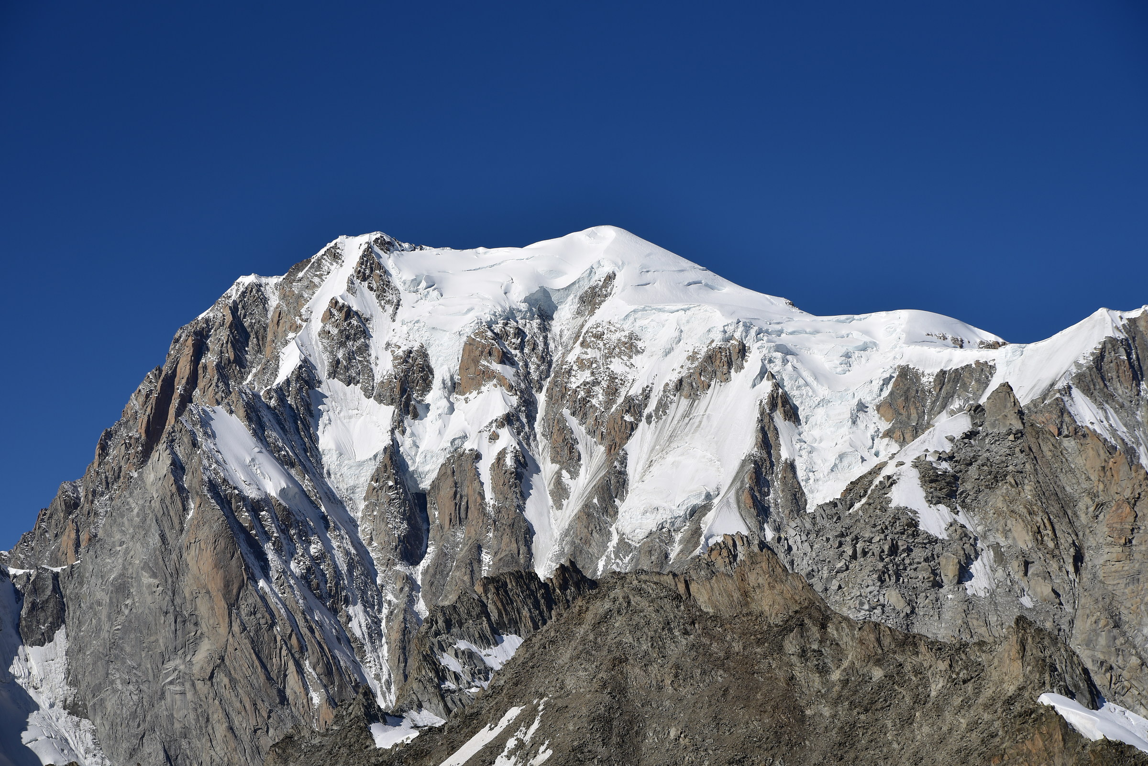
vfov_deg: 18.2
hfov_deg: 27.0
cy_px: 383
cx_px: 574
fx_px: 2392
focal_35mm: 75
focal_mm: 75
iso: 100
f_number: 7.1
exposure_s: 1/800
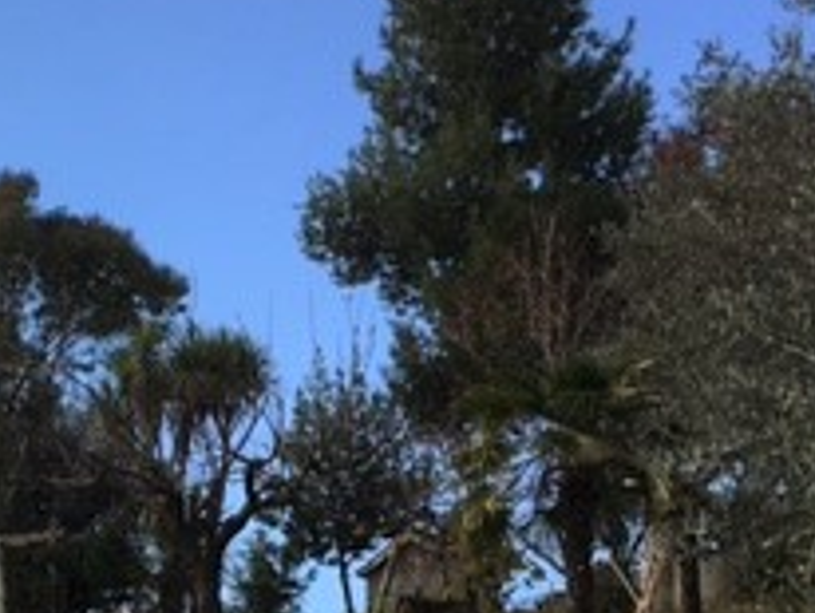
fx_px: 2121
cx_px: -87
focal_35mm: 90
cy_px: 637
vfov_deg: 16.1
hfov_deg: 20.7
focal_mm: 4.15
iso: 25
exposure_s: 1/1166
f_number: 2.2
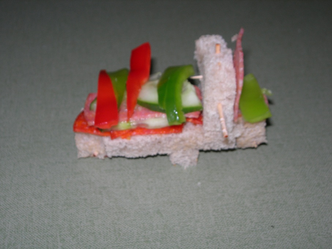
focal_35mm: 51
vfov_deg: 28.6
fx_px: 489
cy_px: 124
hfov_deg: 37.5
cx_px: 166
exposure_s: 1/60.1
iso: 64
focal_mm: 10.6
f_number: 5.4
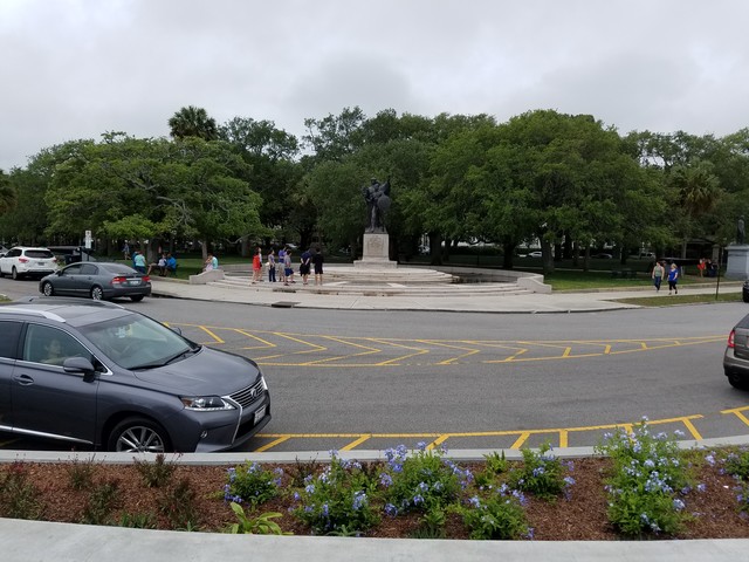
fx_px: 563
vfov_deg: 53.1
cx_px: 374
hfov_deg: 67.3
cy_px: 281
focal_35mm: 26
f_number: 1.7
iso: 50
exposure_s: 1/1268
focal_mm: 4.2
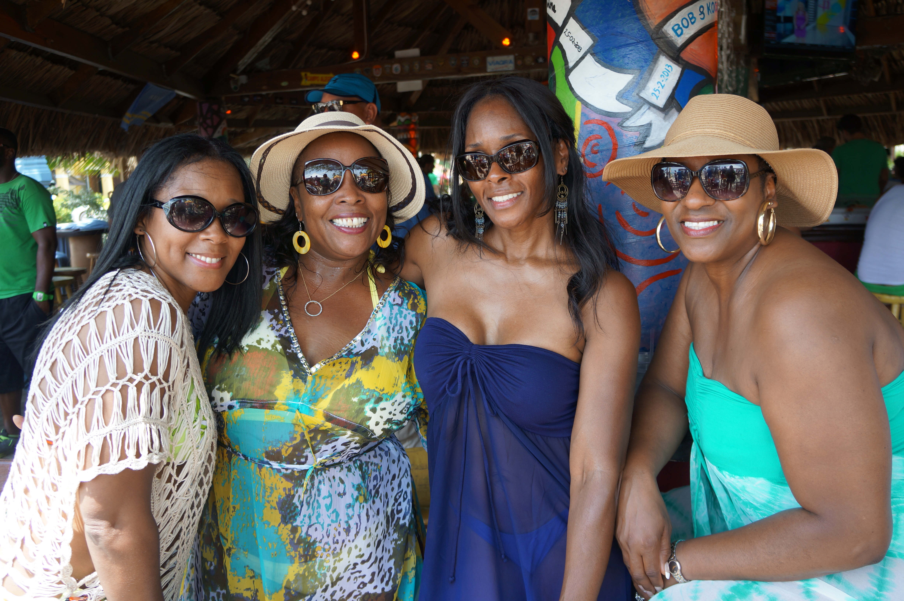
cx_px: 452
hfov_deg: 62.0
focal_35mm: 30
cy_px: 300
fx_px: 753
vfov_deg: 43.5
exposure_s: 1/80
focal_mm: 20
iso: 100
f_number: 4
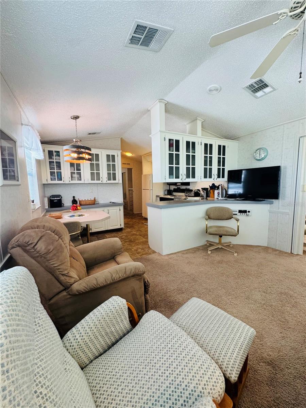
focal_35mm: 14
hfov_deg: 85.7
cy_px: 204
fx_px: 165
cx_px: 153
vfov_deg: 102.1
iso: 250
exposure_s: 1/120
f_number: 2.2
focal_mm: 2.22
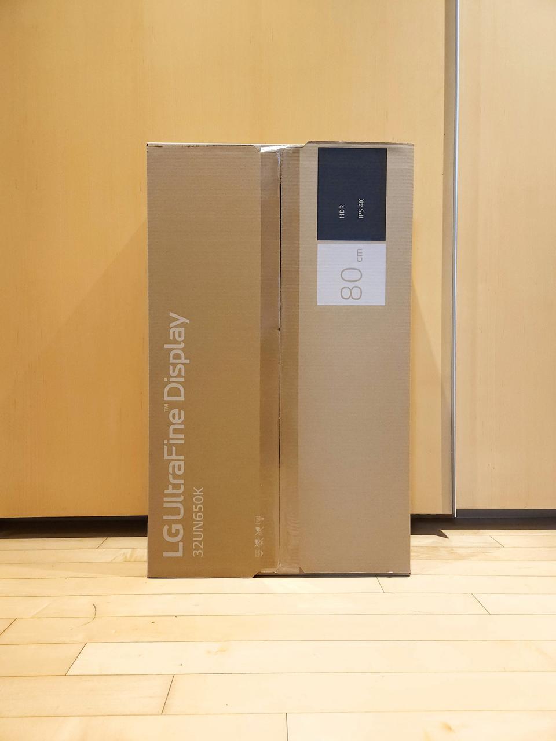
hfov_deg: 58.9
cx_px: 278
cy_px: 370
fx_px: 493
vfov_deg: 73.9
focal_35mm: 23
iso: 640
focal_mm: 5.4
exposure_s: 1/50
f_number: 1.8
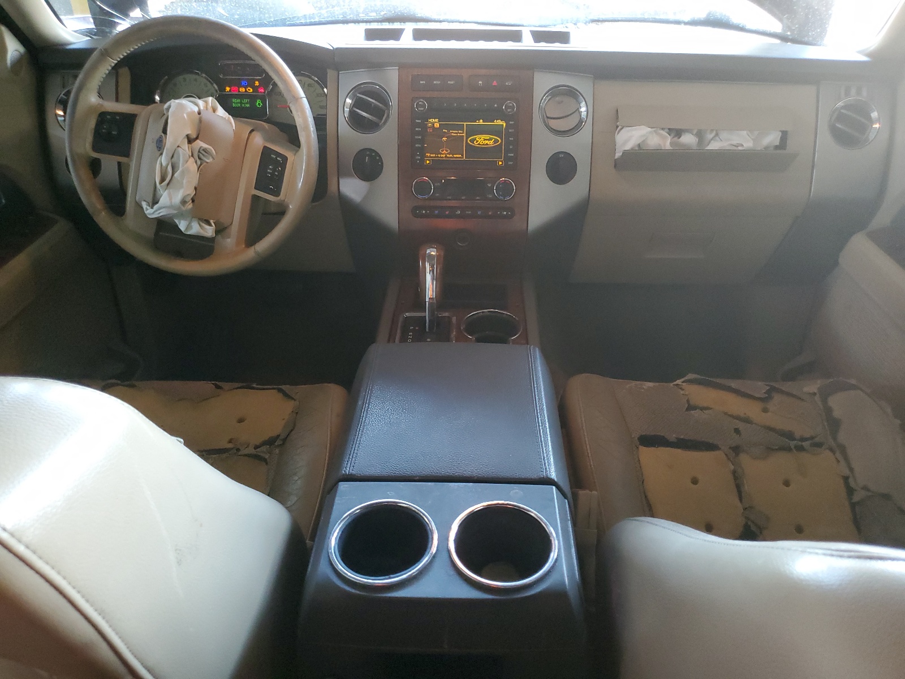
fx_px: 680
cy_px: 340
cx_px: 452
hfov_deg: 67.3
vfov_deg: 53.1
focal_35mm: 26
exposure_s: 1/60.2
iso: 347
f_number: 1.5
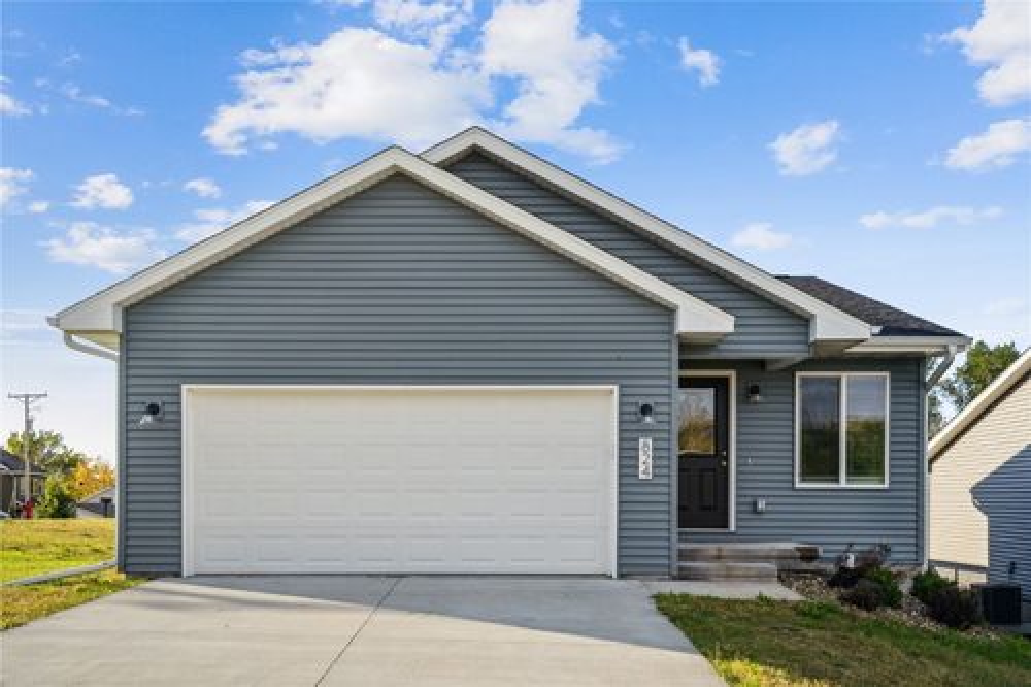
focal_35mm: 35
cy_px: 344
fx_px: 1002
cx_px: 516
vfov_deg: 37.8
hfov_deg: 54.5
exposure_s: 1/640
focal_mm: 35
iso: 400
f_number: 9
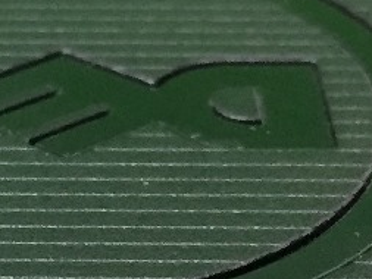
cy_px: 264
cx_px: -35
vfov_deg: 7.9
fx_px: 2011
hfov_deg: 10.4
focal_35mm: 187
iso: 250
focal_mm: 4.15
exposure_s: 1/17
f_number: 2.2
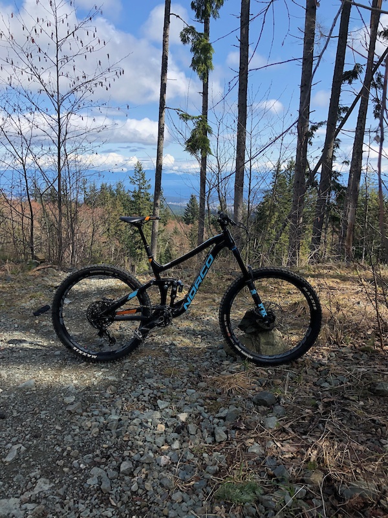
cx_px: 194
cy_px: 259
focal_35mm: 28
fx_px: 418
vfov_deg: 63.4
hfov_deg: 49.7
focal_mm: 3.99
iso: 20
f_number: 1.8
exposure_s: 1/1185
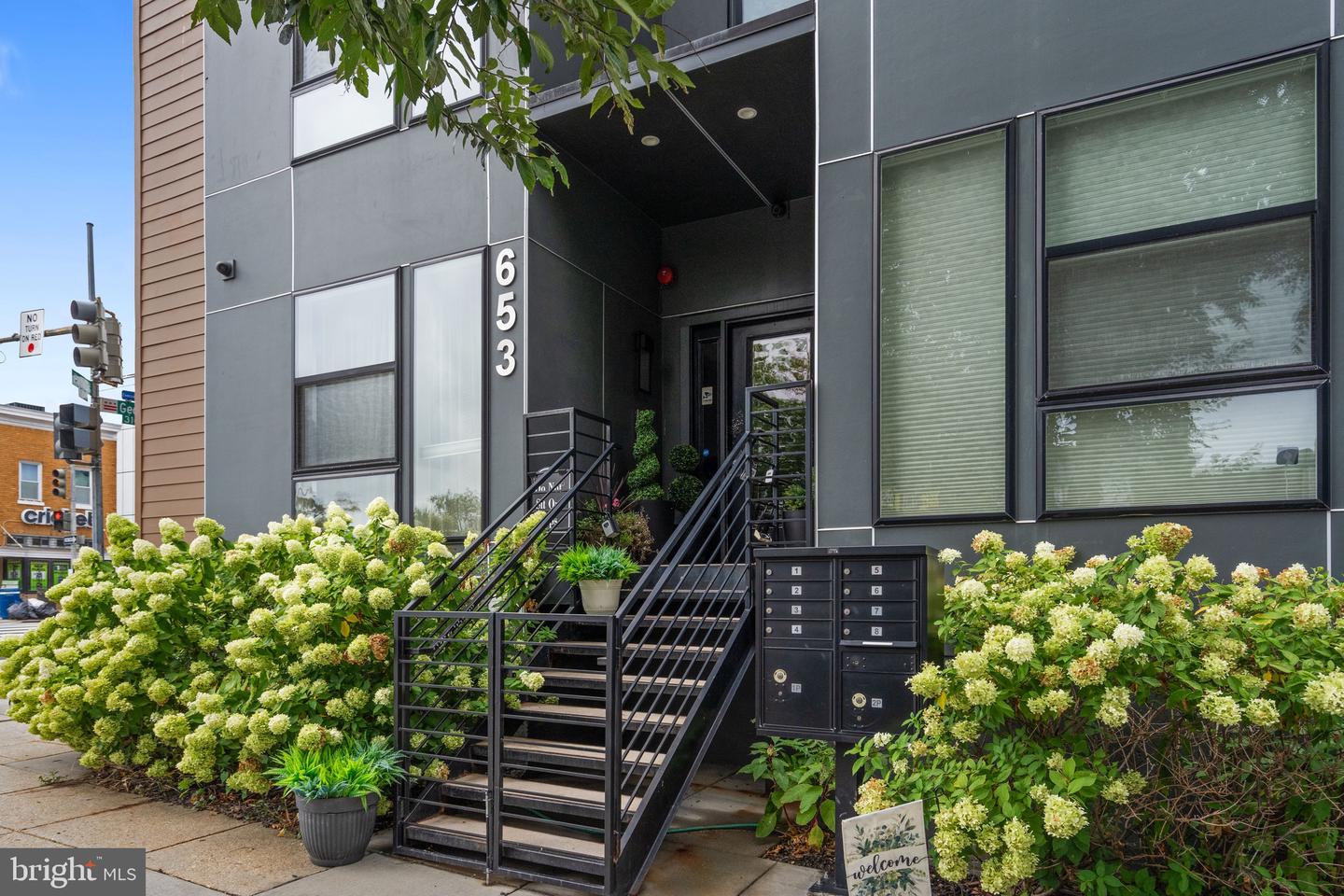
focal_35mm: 21
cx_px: 672
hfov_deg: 81.2
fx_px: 784
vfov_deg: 59.5
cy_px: 448
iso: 500
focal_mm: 21
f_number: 8
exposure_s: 1/500
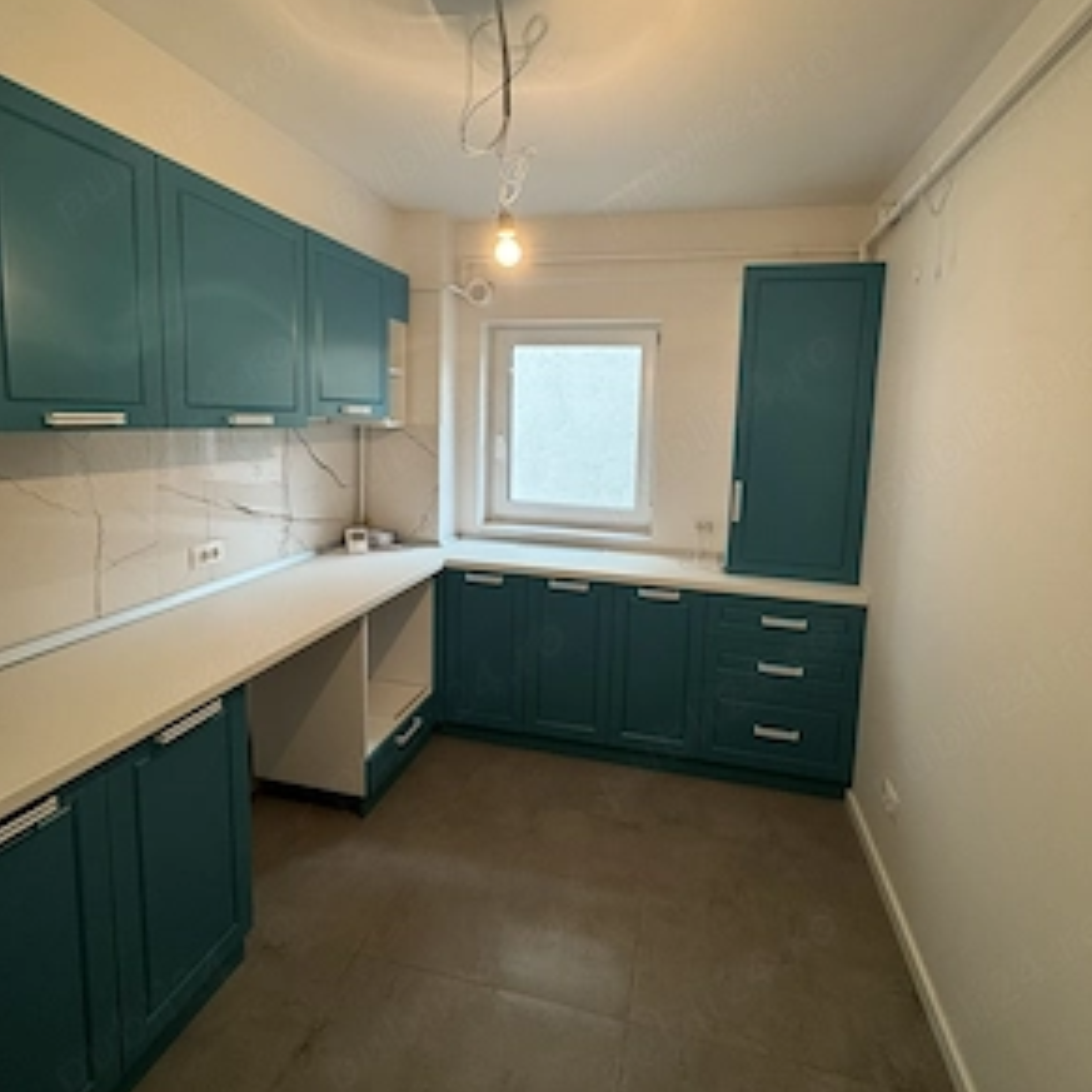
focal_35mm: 17
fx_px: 607
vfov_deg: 83.6
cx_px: 559
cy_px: 480
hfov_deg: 84.0
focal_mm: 2.22
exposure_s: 1/50
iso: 160
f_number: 2.2
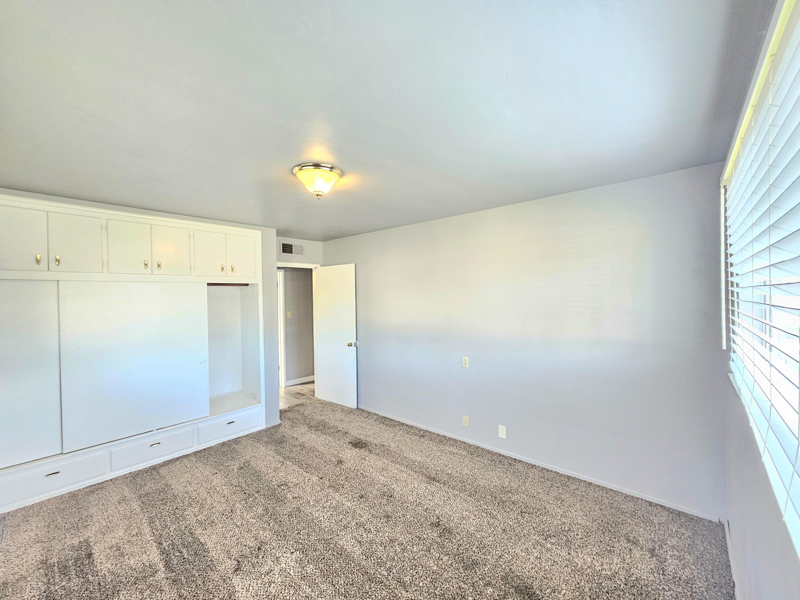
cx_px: 400
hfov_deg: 106.2
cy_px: 300
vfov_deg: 89.9
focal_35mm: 13
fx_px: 300
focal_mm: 2.2
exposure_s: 1/30
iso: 320
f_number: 2.2
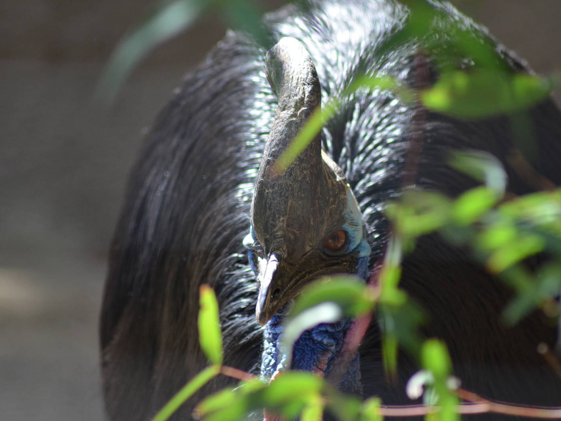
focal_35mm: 343
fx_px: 5560
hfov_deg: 5.8
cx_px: 301
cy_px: 210
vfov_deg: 4.3
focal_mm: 210
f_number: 4.8
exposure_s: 1/1000
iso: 800
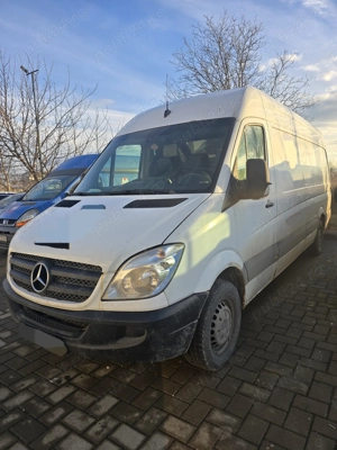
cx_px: 168
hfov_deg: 58.9
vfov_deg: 73.9
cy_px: 225
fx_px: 299
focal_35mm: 23
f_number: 1.7
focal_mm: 6.3
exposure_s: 1/294
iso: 12
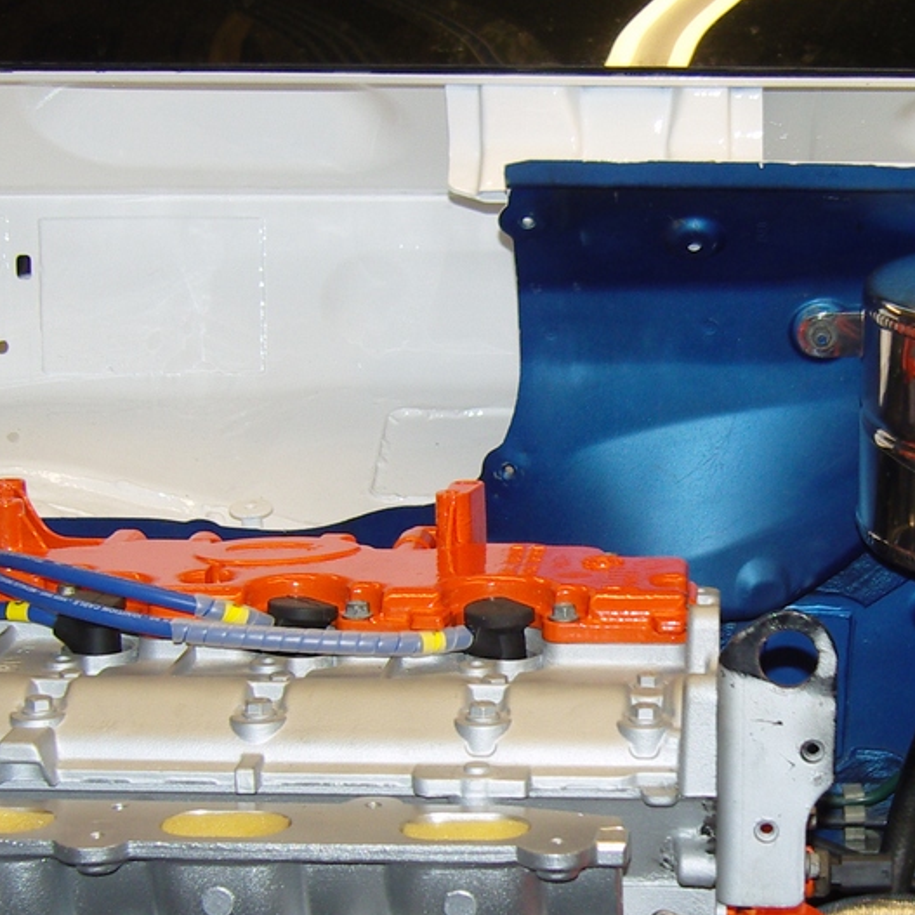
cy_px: 594
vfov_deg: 23.6
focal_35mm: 73
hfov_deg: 23.3
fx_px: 2183
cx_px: 731
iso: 100
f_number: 2.8
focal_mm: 7.3
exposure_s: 1/40
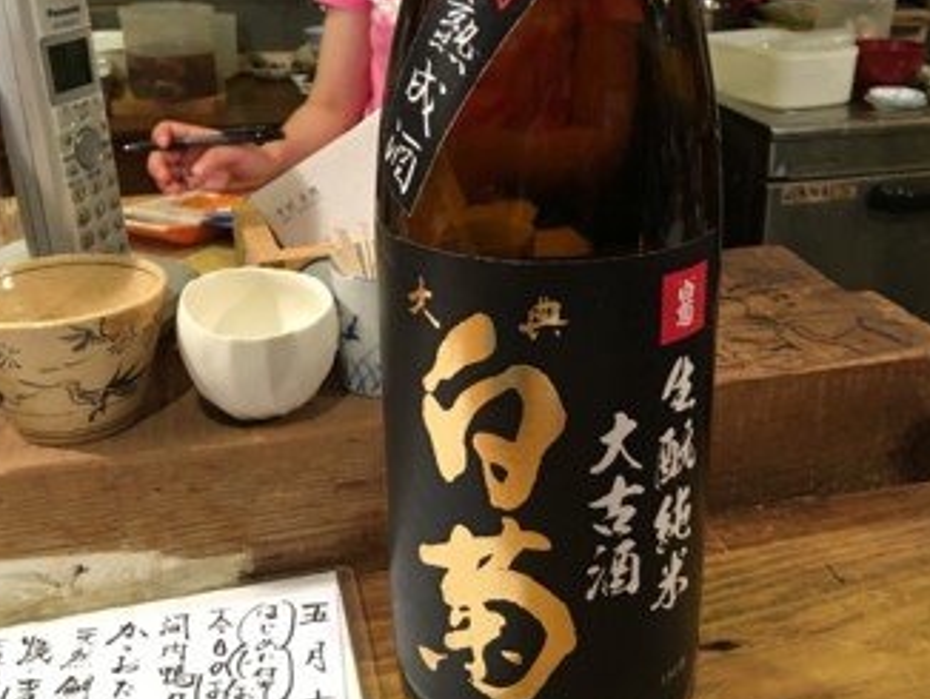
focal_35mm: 40
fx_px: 1075
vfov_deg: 35.9
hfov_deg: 46.5
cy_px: 288
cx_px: 551
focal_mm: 4.15
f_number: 2.2
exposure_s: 1/8
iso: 80
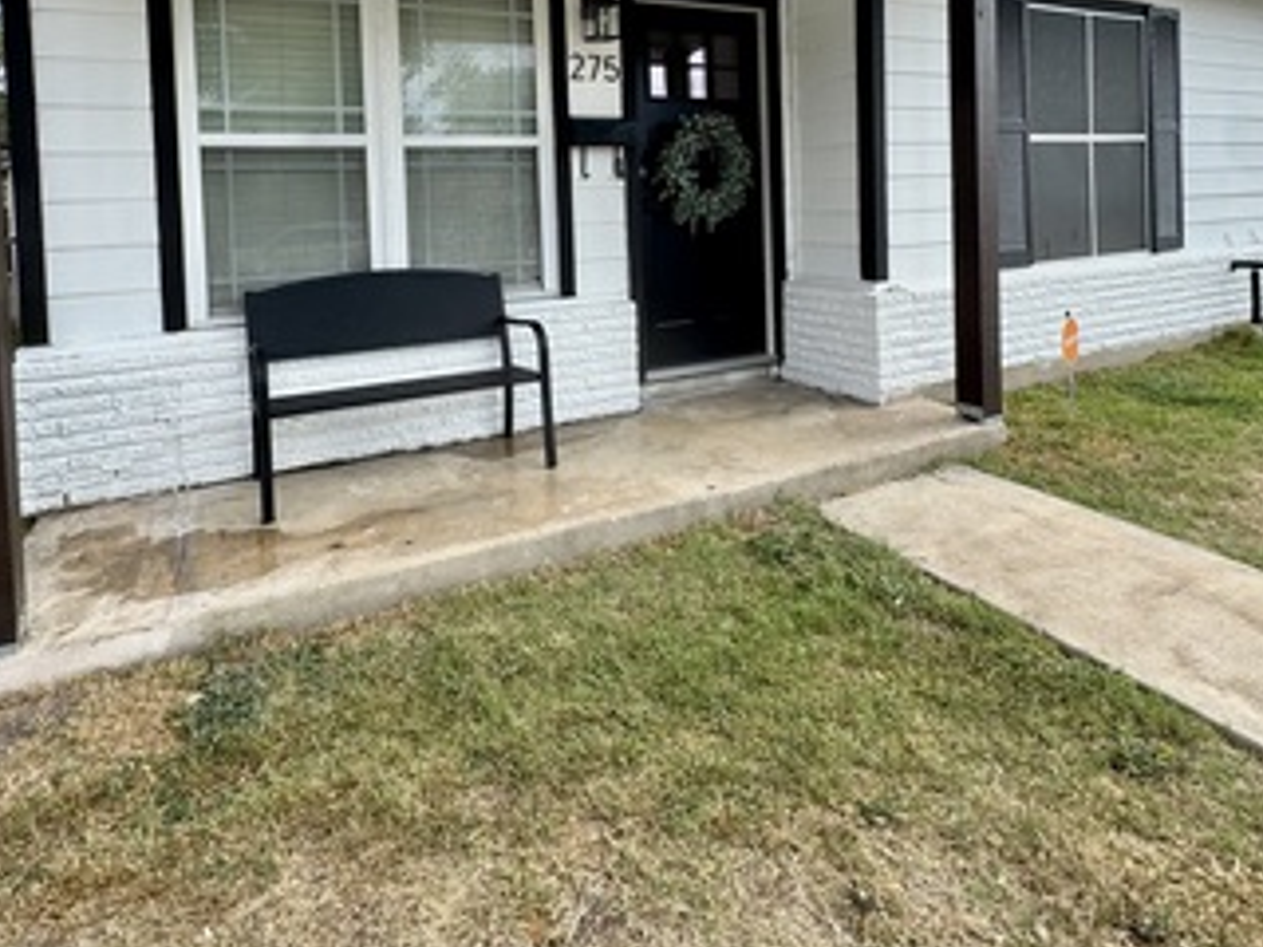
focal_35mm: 21
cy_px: 233
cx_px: 557
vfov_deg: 59.9
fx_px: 766
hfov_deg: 78.7
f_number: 2.2
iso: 50
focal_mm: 2.22
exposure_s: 1/968
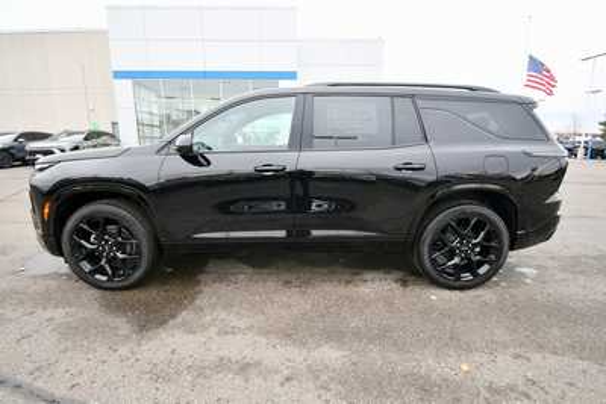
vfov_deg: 67.4
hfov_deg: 90.0
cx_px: 303
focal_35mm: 18
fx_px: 303
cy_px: 202
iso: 720
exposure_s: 1/250
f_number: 4.8
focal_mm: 12
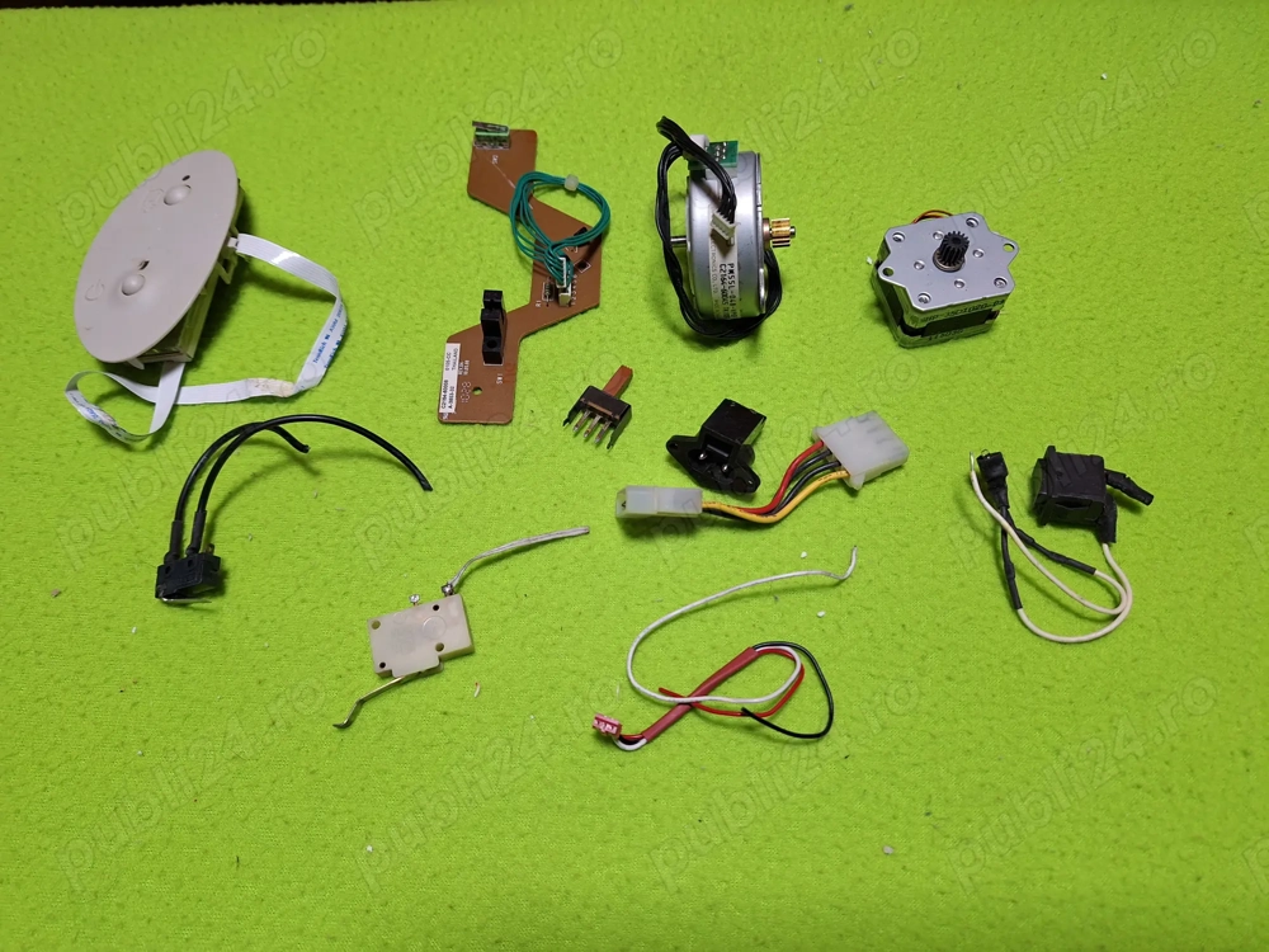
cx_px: 634
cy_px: 476
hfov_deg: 73.9
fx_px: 843
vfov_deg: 58.9
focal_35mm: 23
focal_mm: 5.54
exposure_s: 1/50
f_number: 1.8
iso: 100
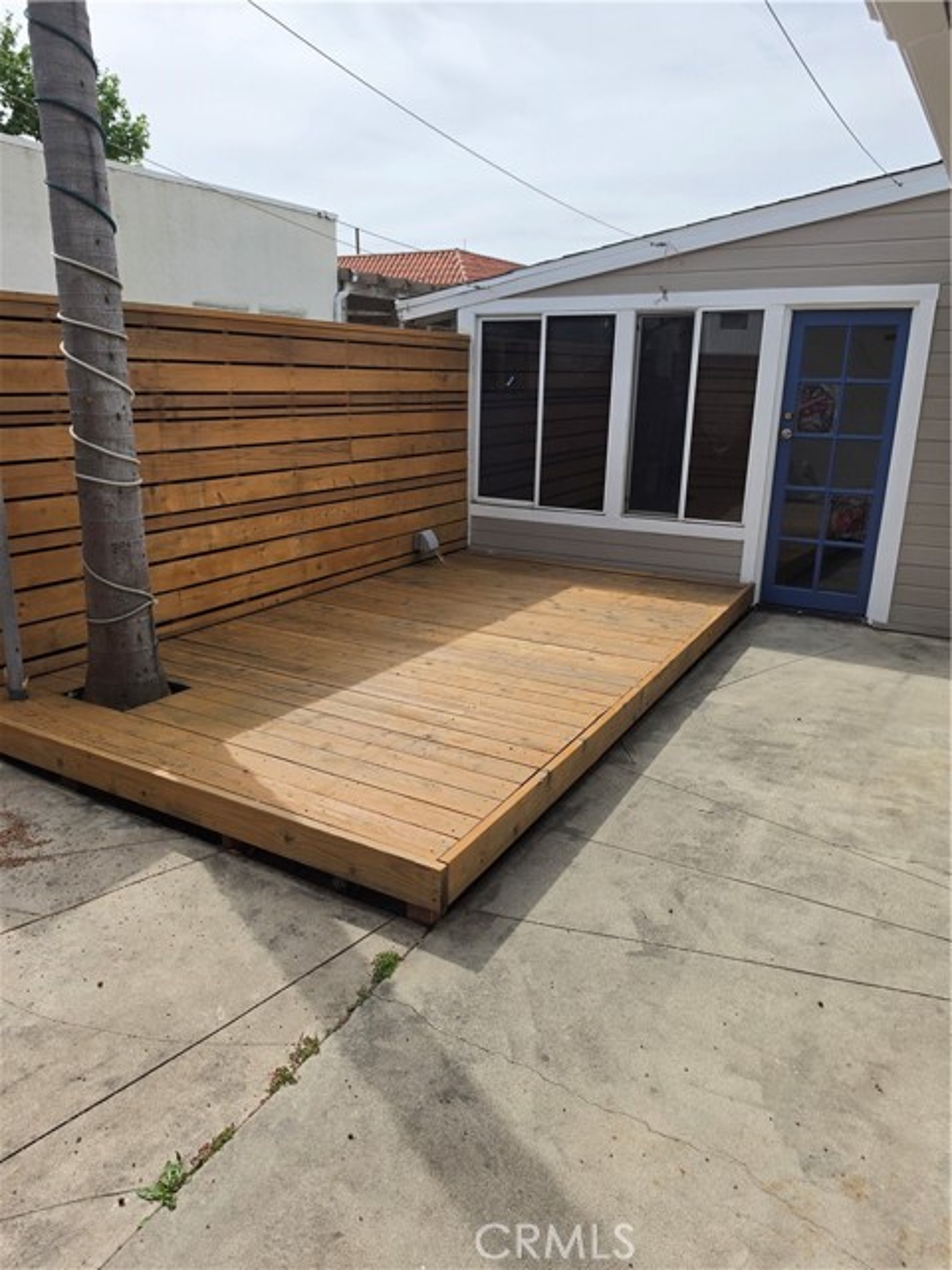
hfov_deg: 58.9
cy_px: 635
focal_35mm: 23
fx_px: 843
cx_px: 476
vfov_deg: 73.9
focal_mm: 6.5
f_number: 1.4
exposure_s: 1/7939
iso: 64
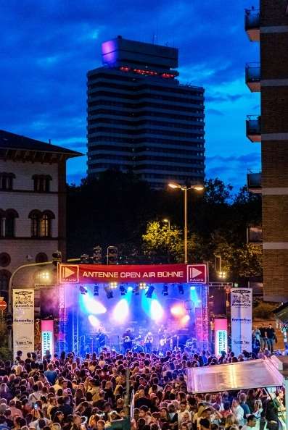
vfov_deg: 28.8
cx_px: 144
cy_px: 215
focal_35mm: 70
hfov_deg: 19.5
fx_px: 838
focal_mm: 70
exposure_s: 1/250
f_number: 2.8
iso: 6400
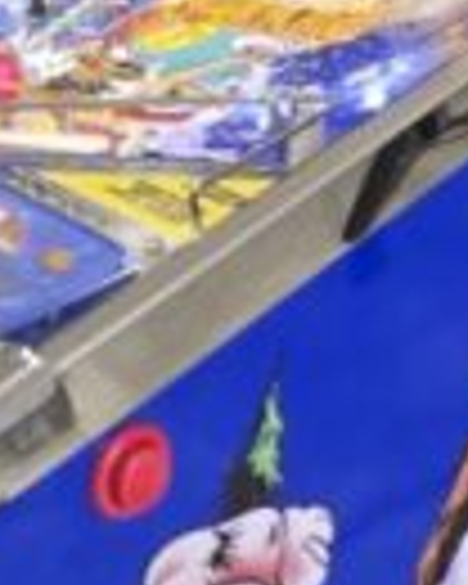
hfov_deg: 11.0
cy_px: -446
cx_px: 518
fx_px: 2389
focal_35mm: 138
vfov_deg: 12.8
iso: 100
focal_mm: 6.3
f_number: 1.7
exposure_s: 1/100
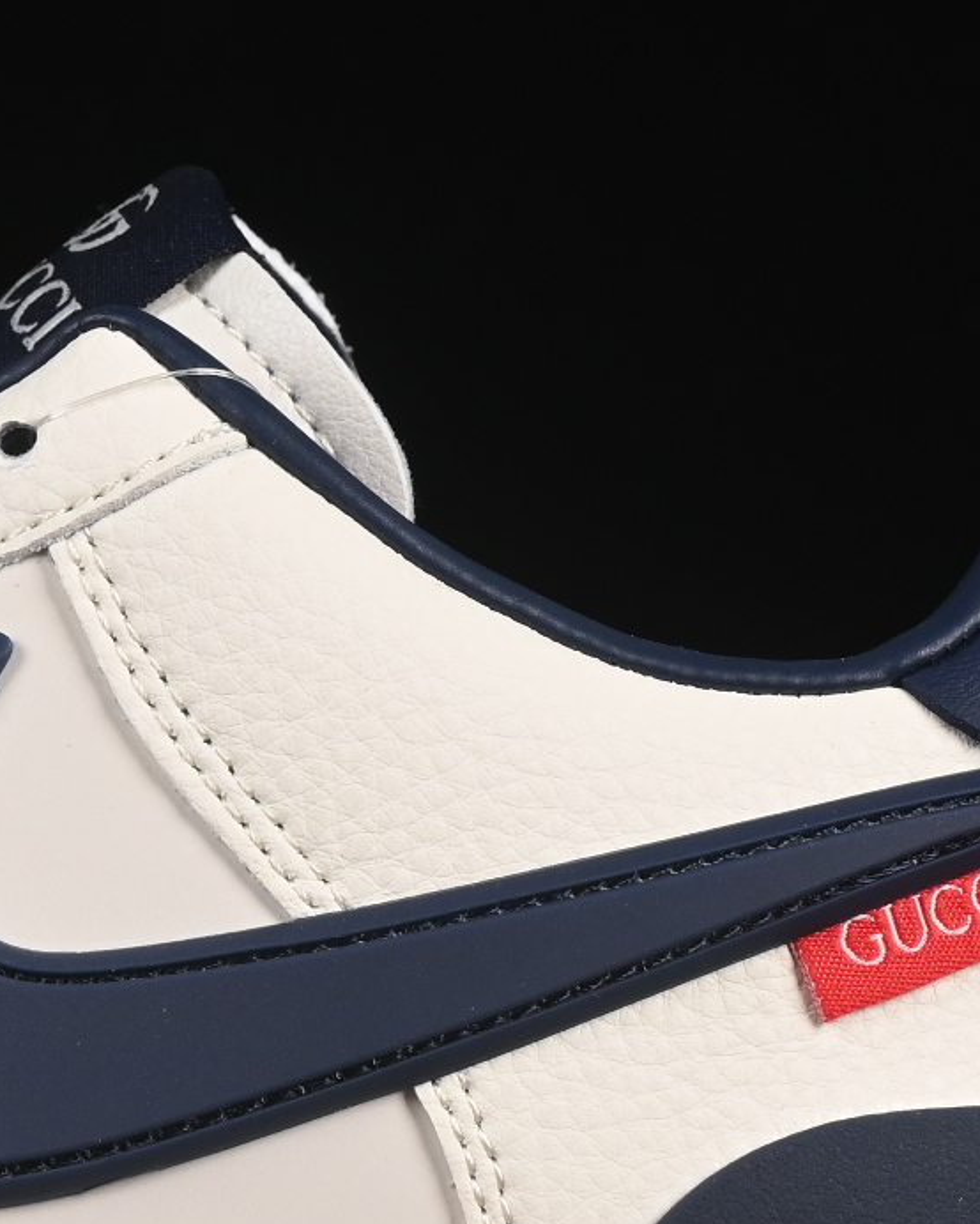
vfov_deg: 6.8
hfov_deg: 5.4
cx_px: -150
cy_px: 764
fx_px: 10256
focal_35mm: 283
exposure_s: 1/80
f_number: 8
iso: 160
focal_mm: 50
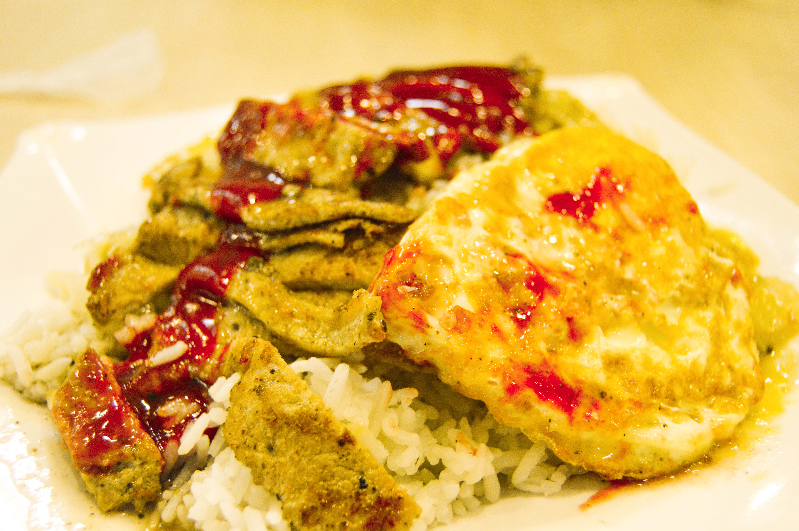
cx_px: 400
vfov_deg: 34.1
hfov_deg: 49.6
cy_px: 266
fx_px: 865
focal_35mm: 39
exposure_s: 1/80
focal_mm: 26
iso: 1250
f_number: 4
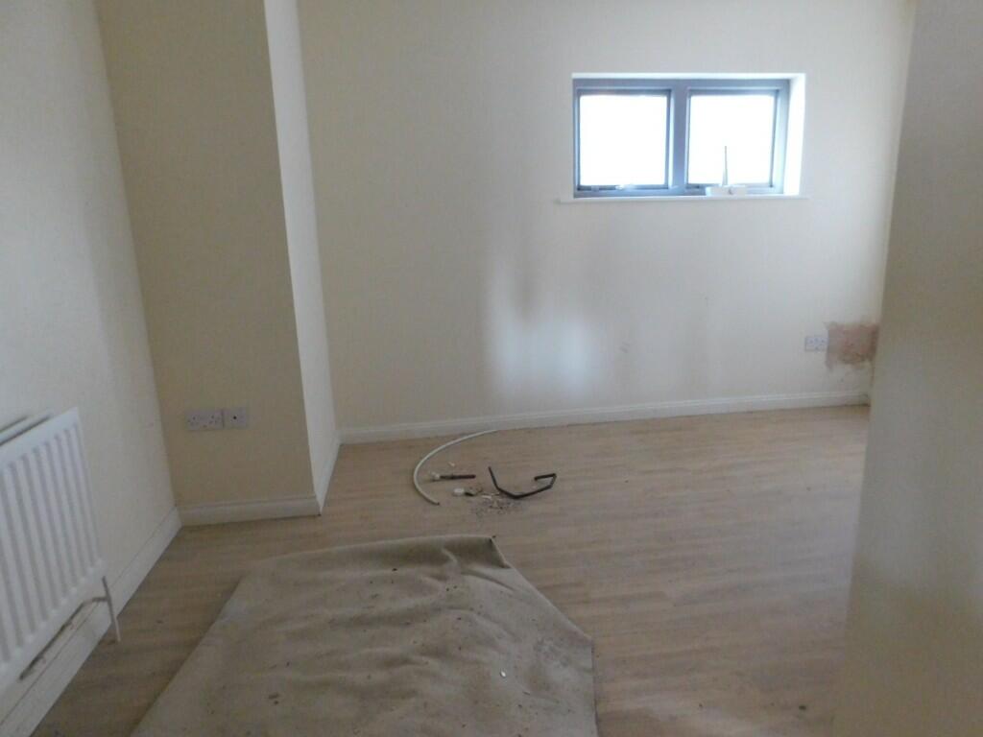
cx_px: 492
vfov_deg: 58.9
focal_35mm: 23
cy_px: 368
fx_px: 653
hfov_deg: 73.9
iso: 800
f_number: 3
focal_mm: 4
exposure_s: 1/3
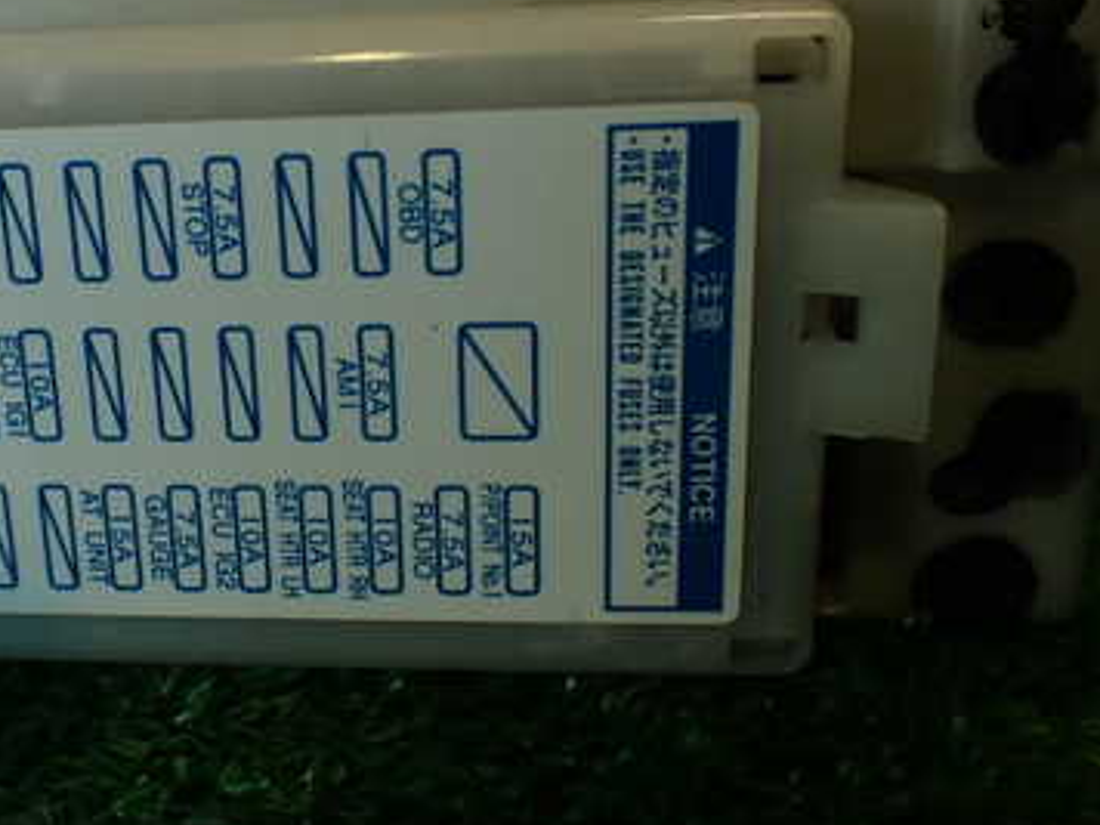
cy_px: 399
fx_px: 1716
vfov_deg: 27.0
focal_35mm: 54
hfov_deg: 34.2
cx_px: 179
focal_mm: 5.79
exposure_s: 1/60
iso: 100
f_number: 2.4
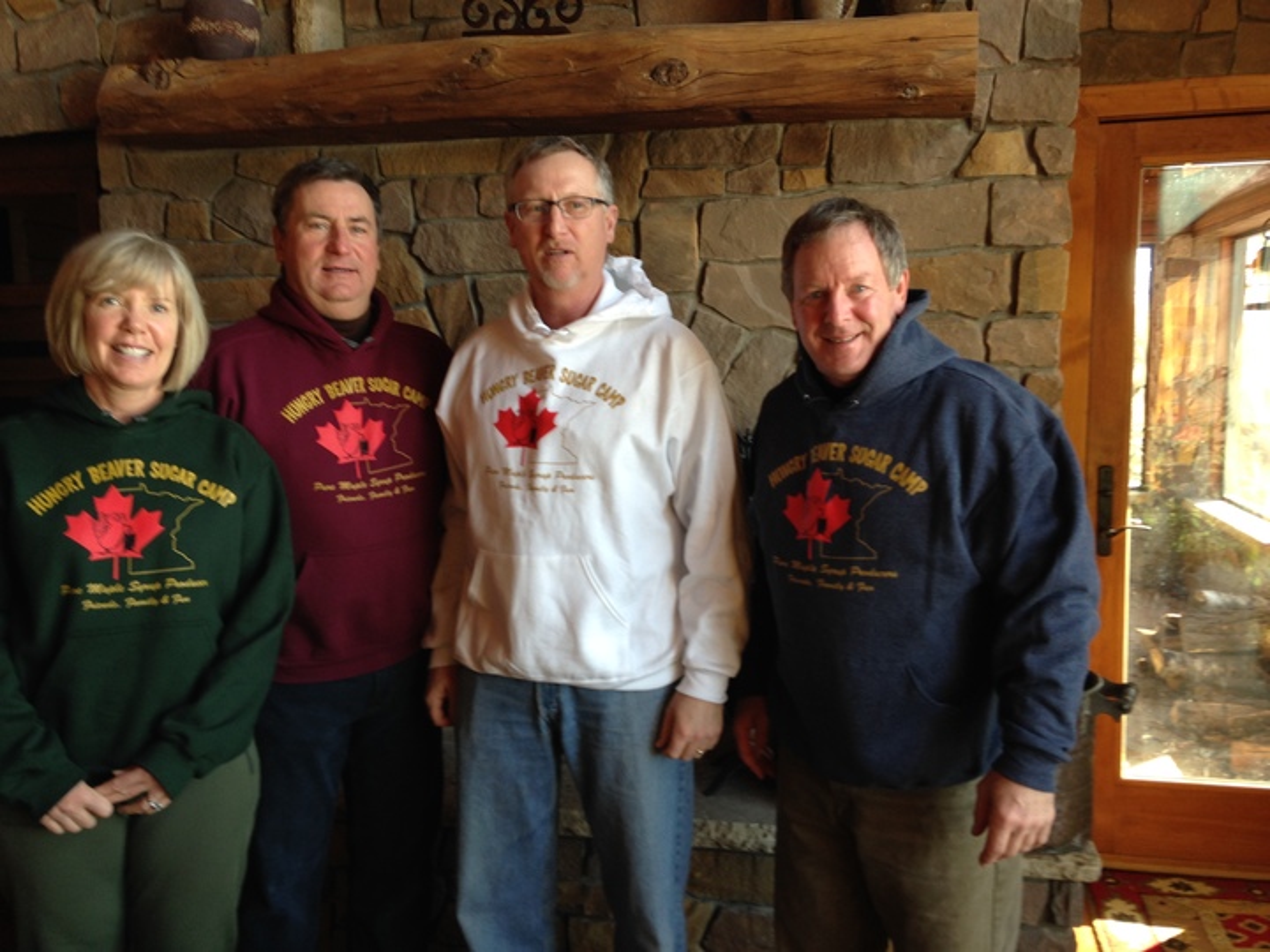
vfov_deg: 42.9
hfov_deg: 55.4
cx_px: 635
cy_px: 476
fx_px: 1211
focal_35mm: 33
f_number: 2.4
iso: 50
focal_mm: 4.12
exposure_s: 1/24
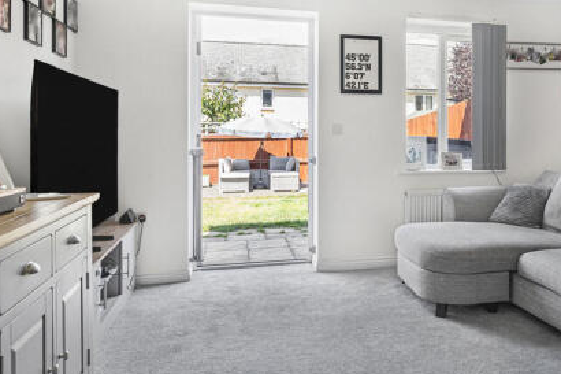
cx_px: 378
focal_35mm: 32
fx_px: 498
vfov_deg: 40.5
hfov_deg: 57.3
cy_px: 123
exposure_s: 1/3
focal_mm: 20
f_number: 8
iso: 200
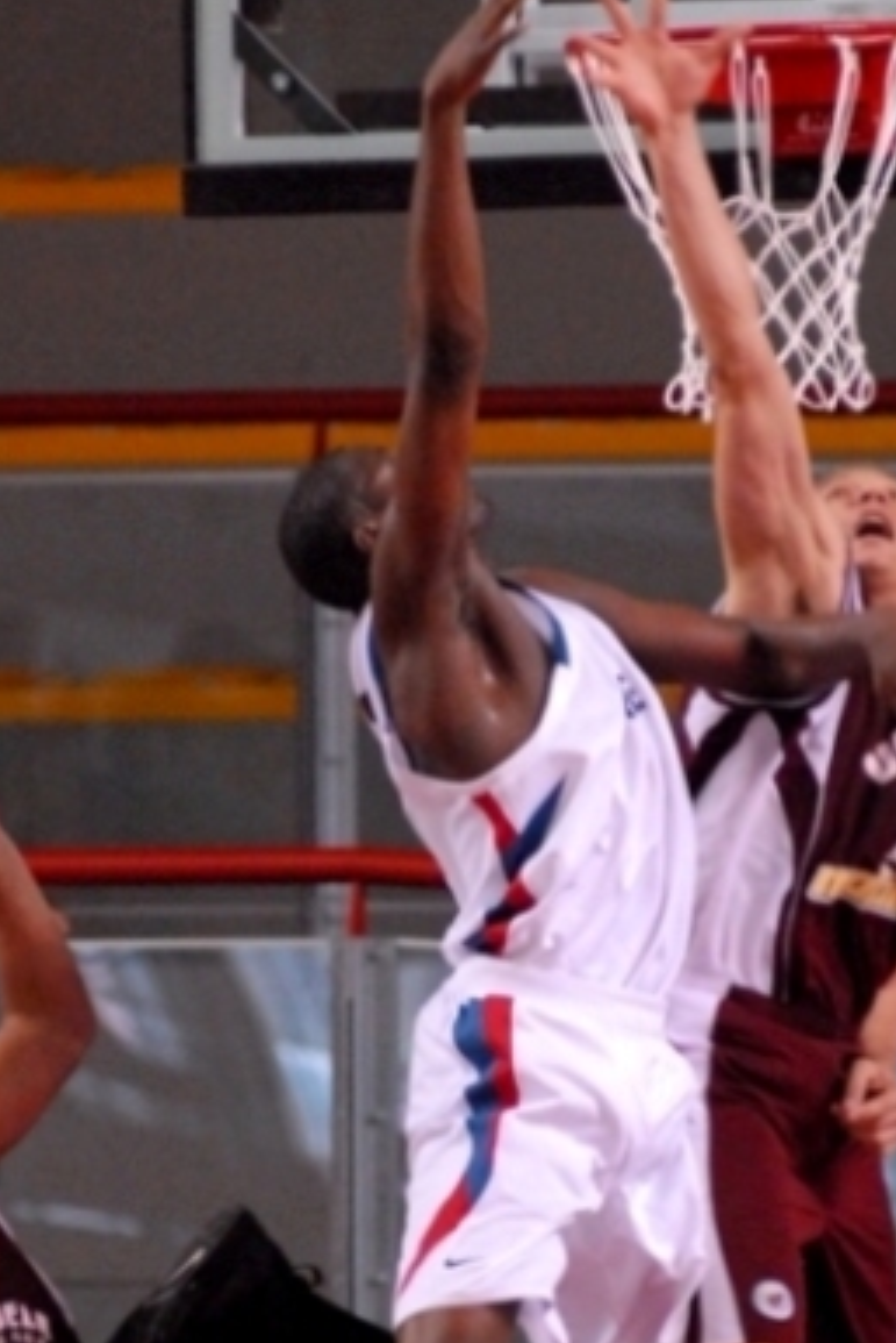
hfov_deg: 2.1
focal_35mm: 662
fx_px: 24691
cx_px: 485
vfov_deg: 3.1
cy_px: 970
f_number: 4
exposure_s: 1/320
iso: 1600
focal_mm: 200
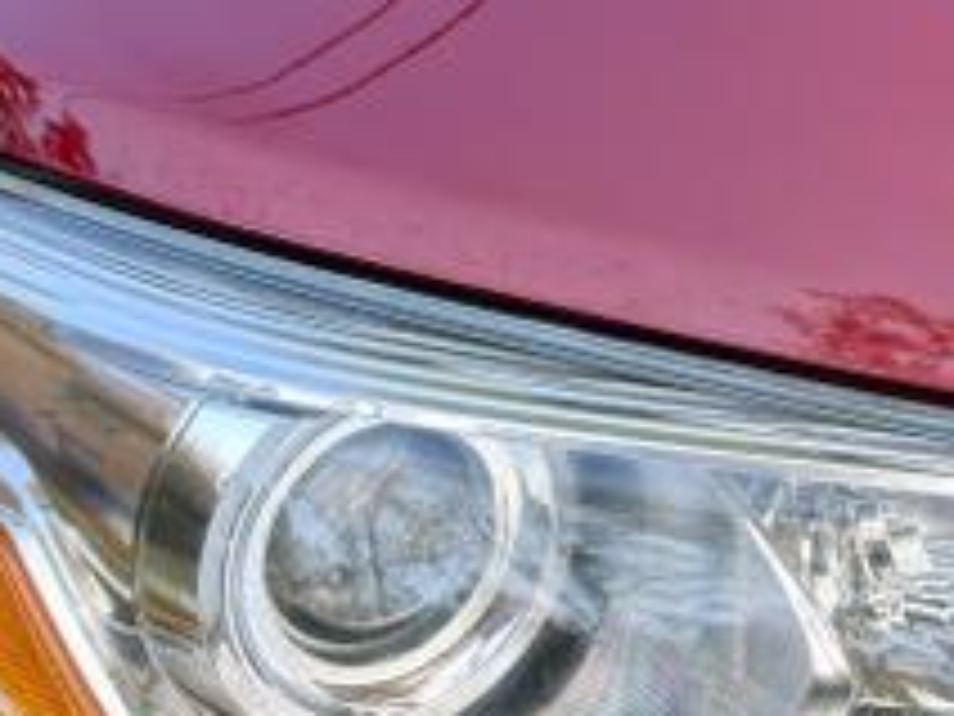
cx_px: 657
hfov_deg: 17.5
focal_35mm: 112
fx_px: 3087
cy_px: 599
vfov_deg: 13.1
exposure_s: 1/557
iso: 80
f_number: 1.78
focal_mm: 6.76
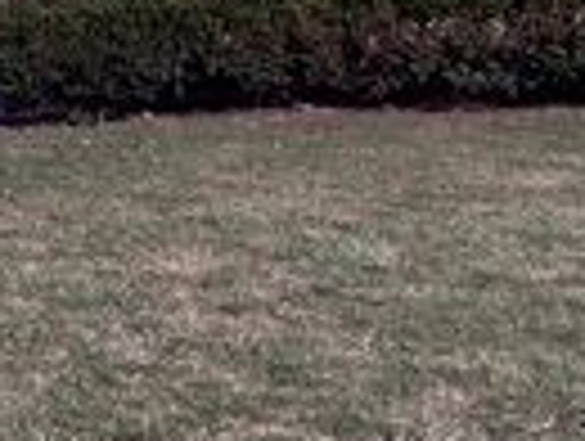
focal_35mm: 119
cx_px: -261
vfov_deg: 12.3
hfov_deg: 15.4
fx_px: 2015
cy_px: -16
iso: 25
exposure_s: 1/138
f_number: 2.4
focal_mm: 3.3
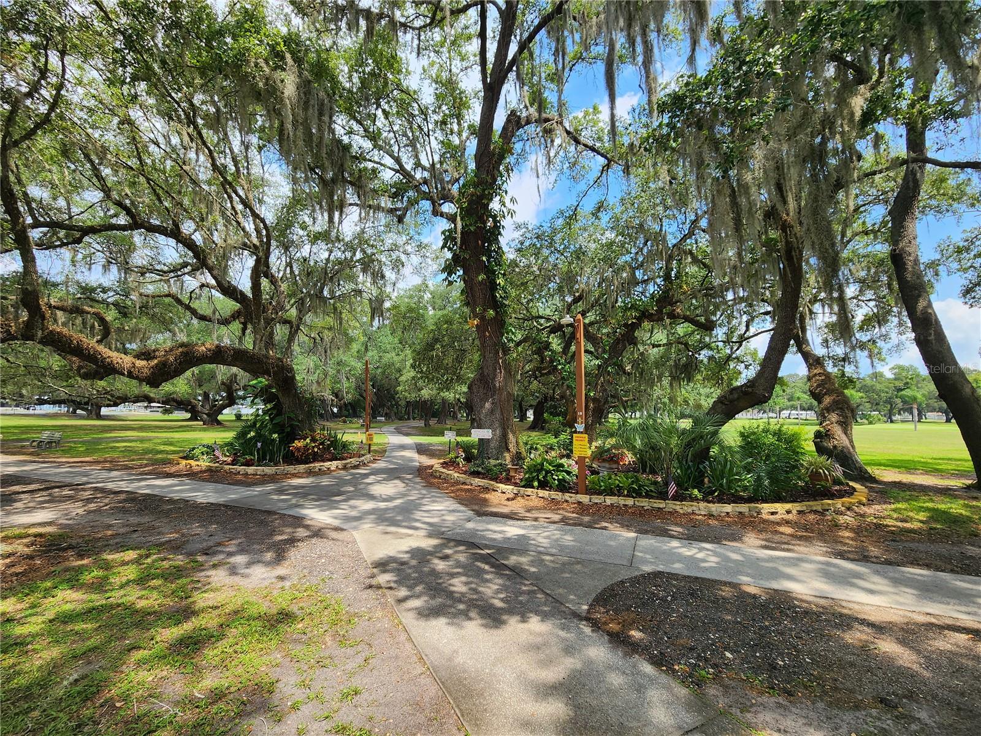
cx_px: 490
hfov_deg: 106.2
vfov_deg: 89.9
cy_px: 368
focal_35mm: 13
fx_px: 368
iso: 50
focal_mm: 2.2
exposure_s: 1/773
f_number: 2.2
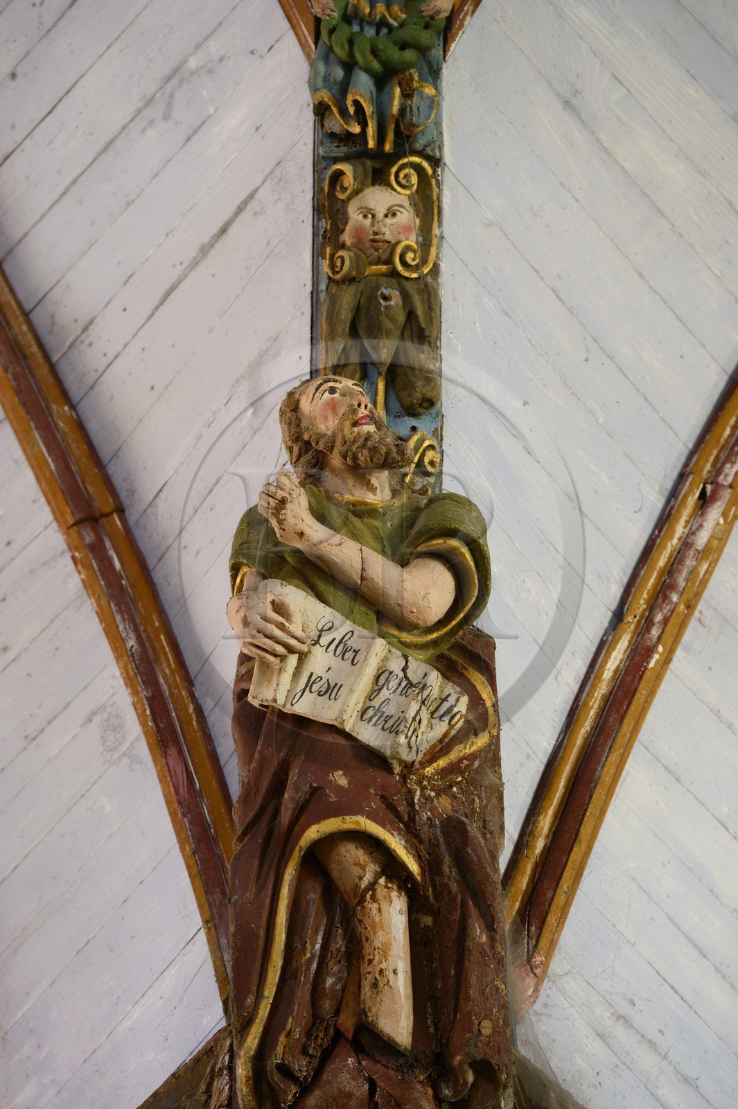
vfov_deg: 12.1
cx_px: 369
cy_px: 554
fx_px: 5233
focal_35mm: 170
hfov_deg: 8.1
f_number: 4
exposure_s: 1/40
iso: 1600
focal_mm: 170
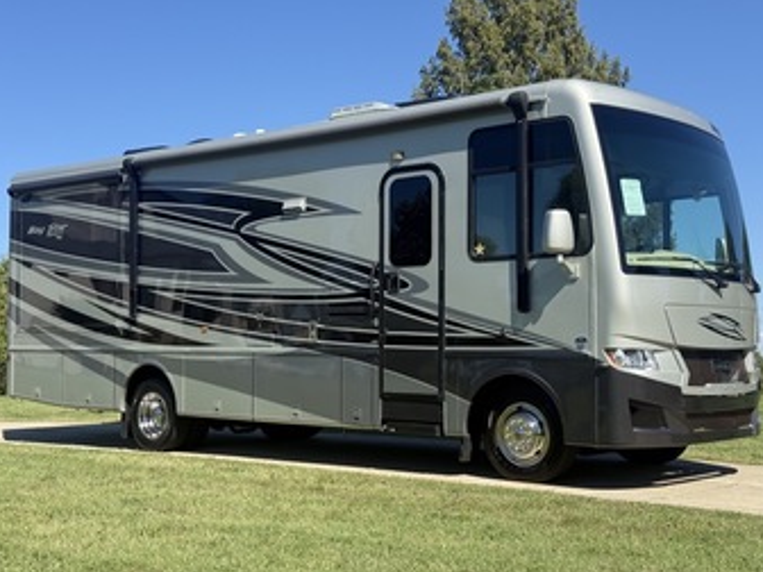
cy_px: 296
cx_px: 377
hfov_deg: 38.2
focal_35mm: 50
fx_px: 1102
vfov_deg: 29.1
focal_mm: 6.76
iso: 64
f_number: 1.78
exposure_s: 1/3226
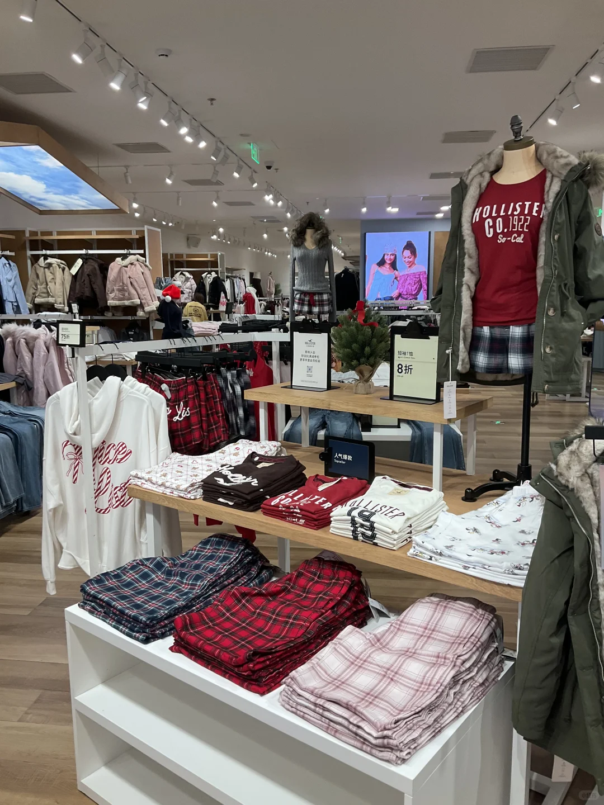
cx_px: 302
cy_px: 402
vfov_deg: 61.7
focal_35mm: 29
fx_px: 675
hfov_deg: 48.2
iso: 50
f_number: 1.8
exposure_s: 1/100
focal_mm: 3
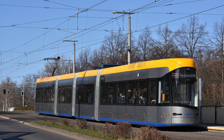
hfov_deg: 19.3
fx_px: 659
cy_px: 73
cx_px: 112
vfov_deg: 12.1
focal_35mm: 108
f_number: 7.1
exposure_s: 1/800
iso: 125
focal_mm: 70
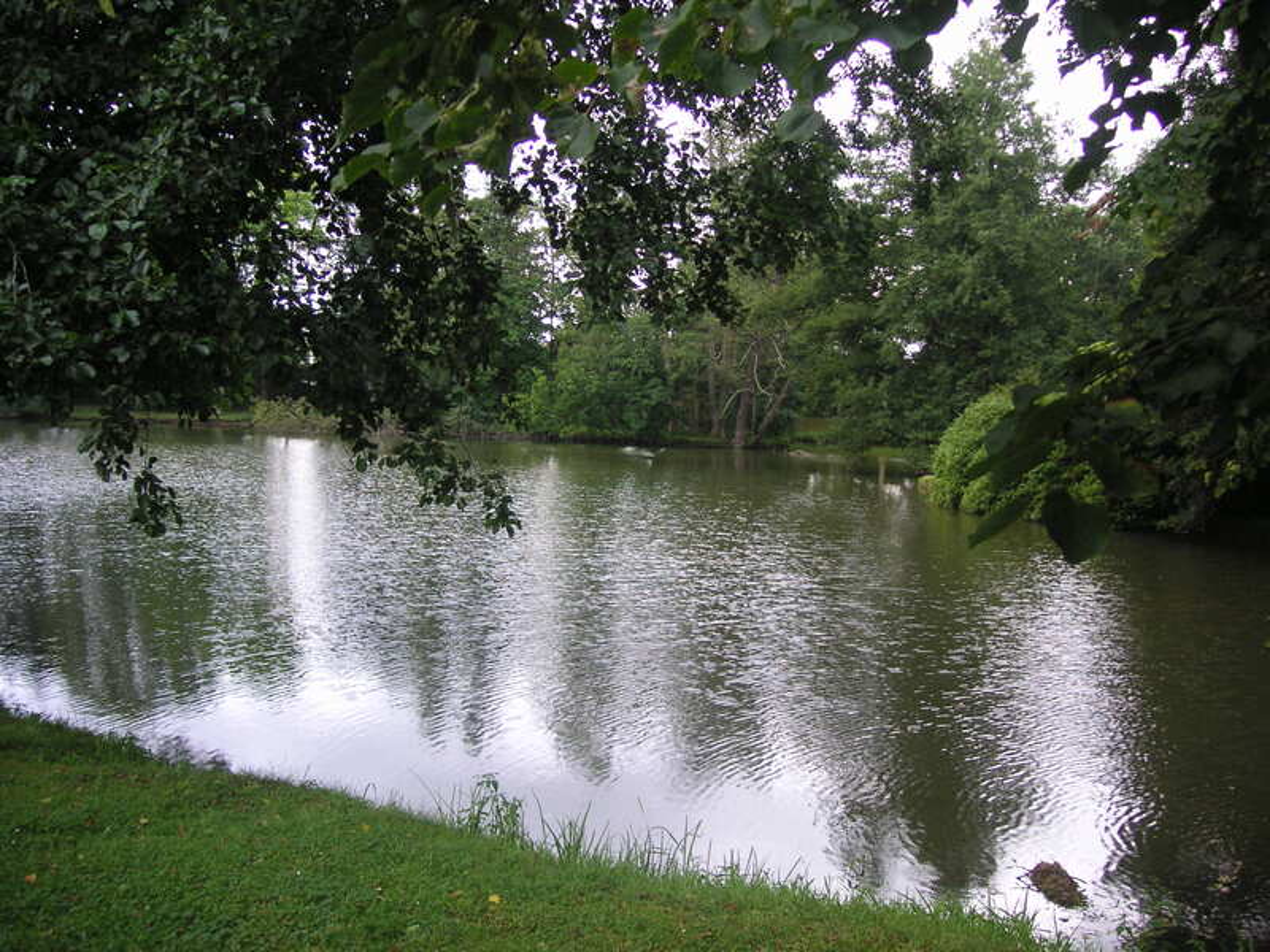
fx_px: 1357
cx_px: 635
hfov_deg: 50.1
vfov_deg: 38.7
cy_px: 476
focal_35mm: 37
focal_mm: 6.1
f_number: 2.8
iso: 50
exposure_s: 1/90
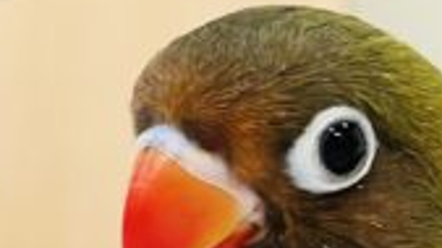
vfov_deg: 5.6
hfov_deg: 9.9
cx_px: 599
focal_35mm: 214
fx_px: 2508
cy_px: 337
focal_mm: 6
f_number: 2
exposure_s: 1/99
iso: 80
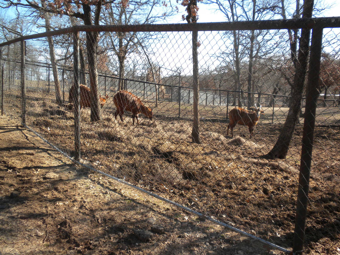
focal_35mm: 37
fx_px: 363
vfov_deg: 38.7
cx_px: 170
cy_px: 128
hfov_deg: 50.1
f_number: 3.5
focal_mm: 6.6
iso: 70
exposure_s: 1/333
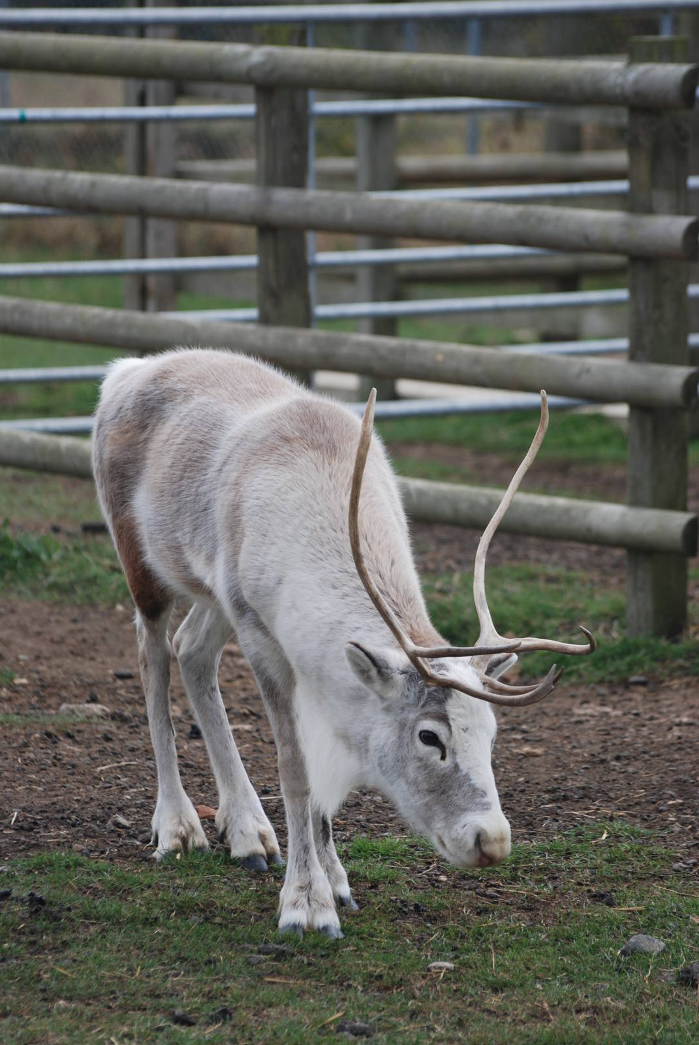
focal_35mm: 255
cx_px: 350
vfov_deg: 8.1
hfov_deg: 5.4
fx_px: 7406
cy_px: 522
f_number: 4.8
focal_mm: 170
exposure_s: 1/640
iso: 200
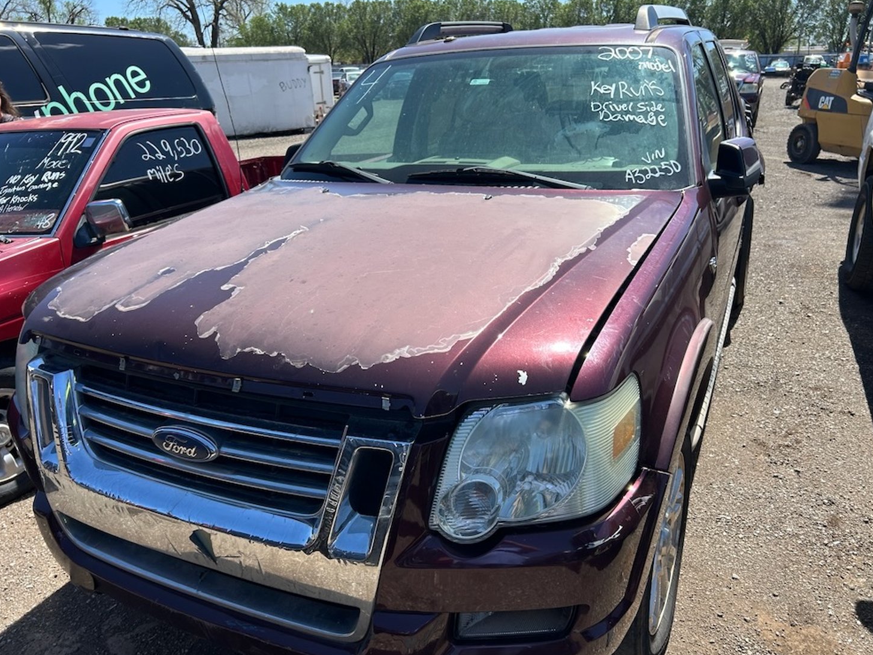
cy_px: 328
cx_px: 440
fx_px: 681
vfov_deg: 51.4
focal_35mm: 27
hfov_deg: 65.3
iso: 50
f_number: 1.5
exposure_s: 1/2457
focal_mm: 5.7
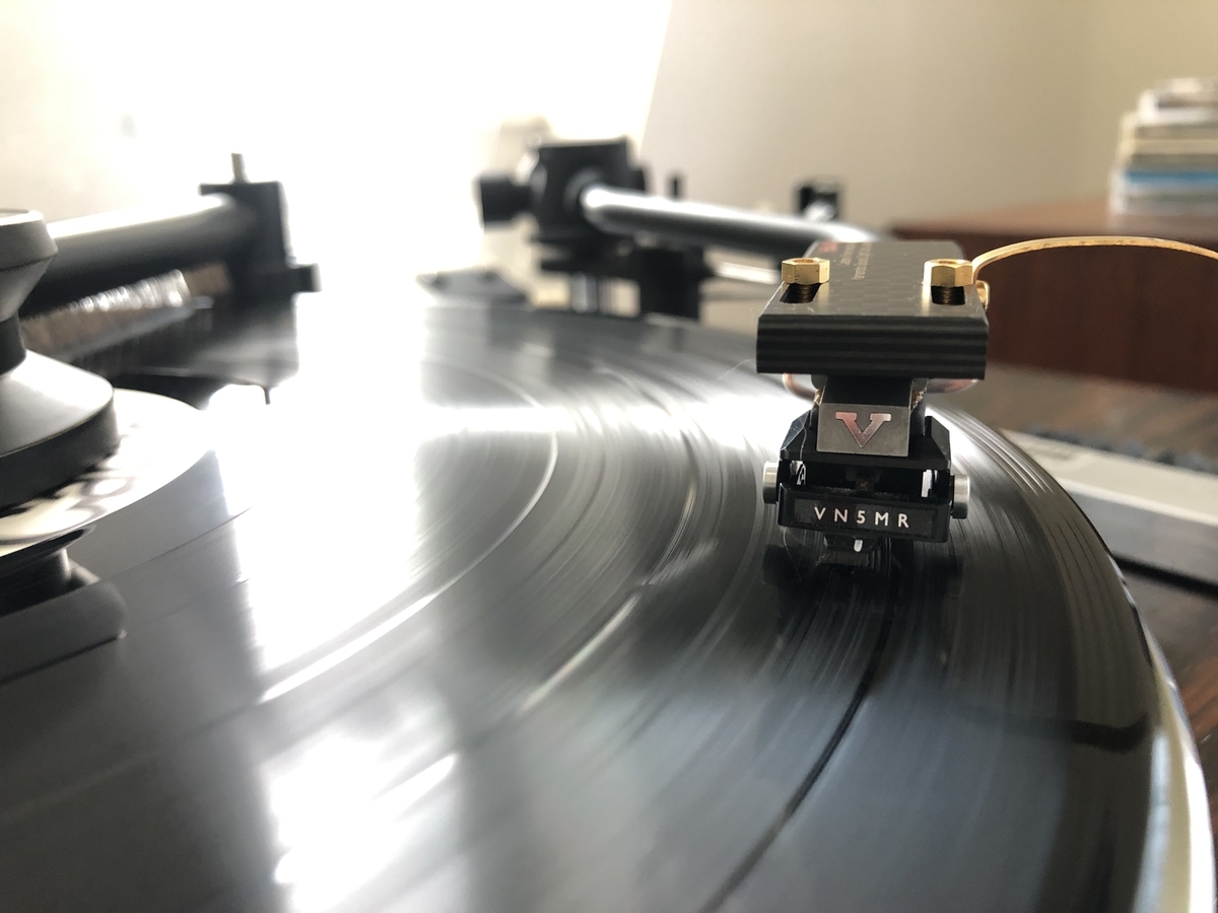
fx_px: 985
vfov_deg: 49.7
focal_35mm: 28
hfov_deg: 63.4
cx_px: 609
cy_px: 456
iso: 80
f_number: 1.8
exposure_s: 1/15
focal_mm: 3.99
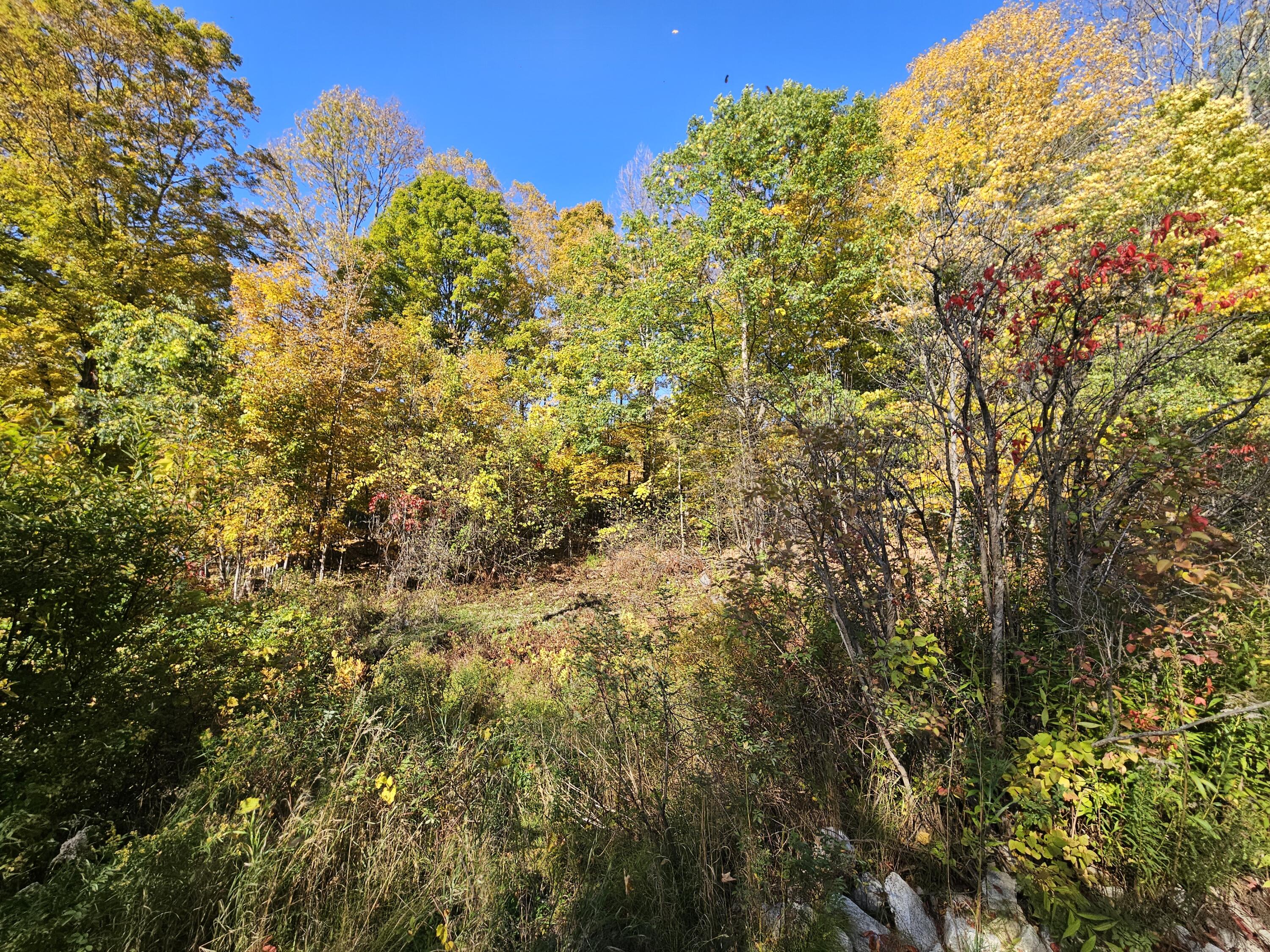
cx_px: 635
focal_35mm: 13
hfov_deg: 106.2
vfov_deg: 89.9
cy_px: 476
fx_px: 477
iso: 50
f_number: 2.2
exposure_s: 1/609
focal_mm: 2.2
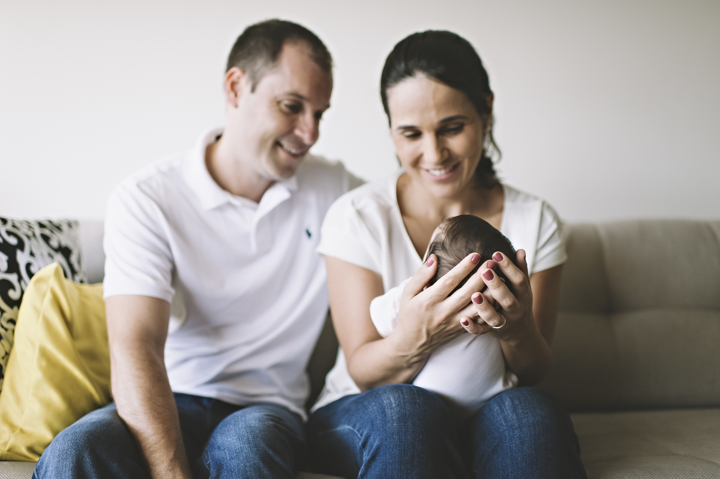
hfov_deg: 54.5
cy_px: 240
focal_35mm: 35
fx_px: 699
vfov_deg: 37.8
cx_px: 360
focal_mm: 35
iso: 200
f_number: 1.8
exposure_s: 1/200
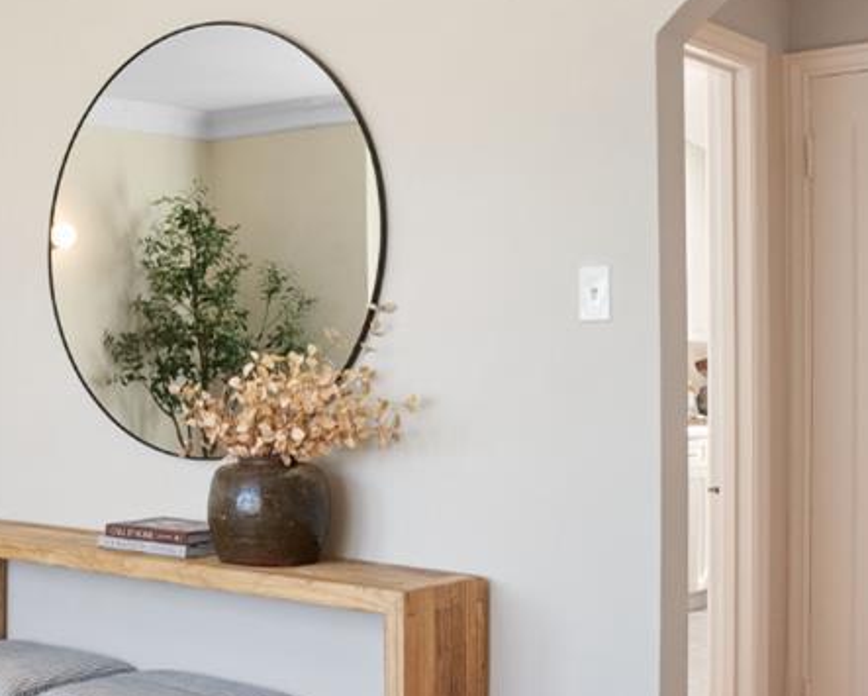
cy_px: 371
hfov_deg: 32.2
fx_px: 1388
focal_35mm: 54
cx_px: 14
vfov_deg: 28.1
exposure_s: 1/25
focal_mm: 17
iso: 800
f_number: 9
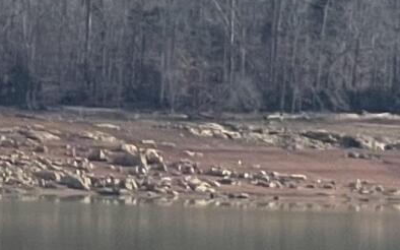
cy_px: 208
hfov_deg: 4.1
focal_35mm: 517
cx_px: 478
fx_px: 5634
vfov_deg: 2.5
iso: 20
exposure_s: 1/1340
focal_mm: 7.5
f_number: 2.2
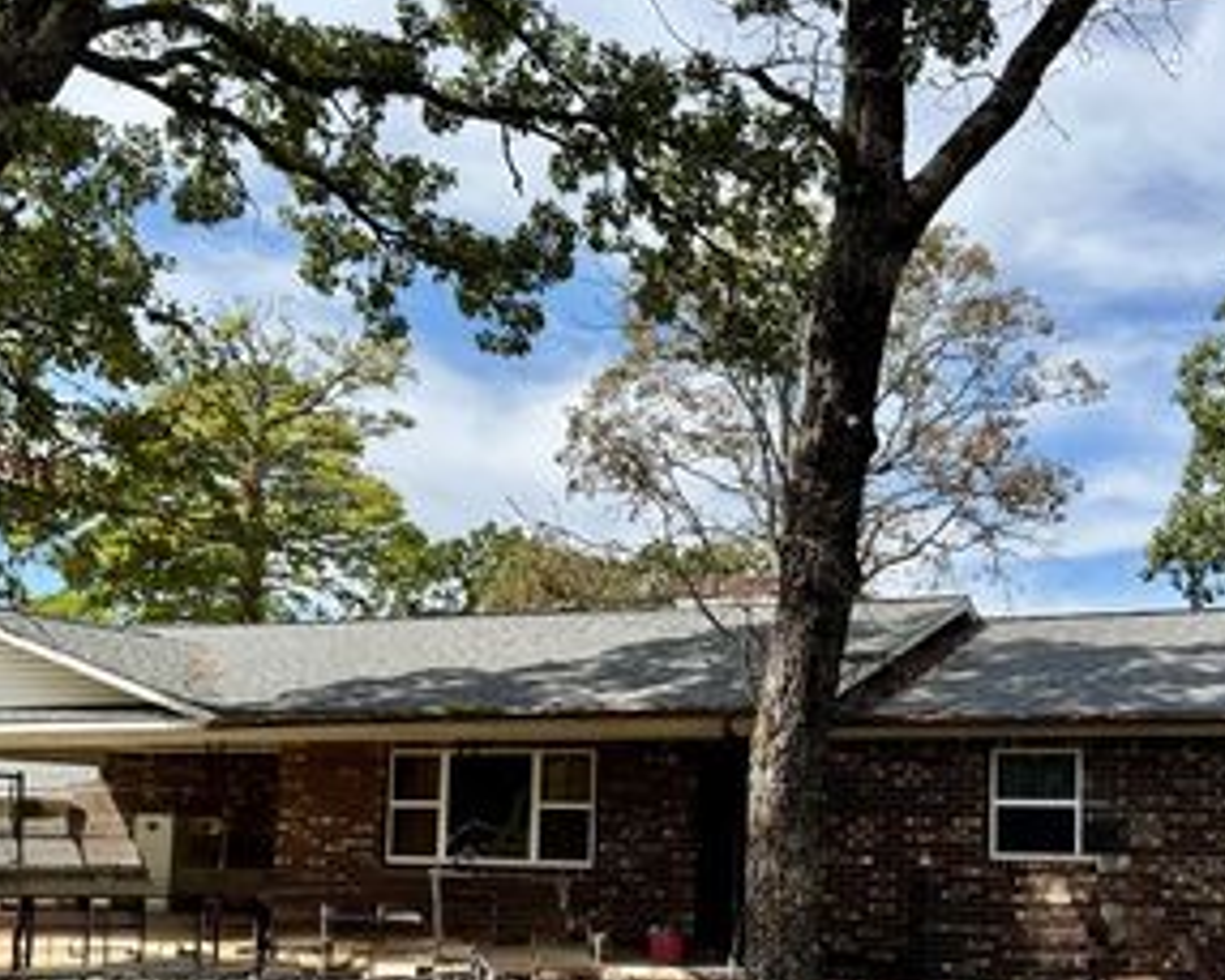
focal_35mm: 41
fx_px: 1487
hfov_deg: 44.3
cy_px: 747
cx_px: 780
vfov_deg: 35.6
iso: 80
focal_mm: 6.76
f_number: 1.78
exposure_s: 1/2604
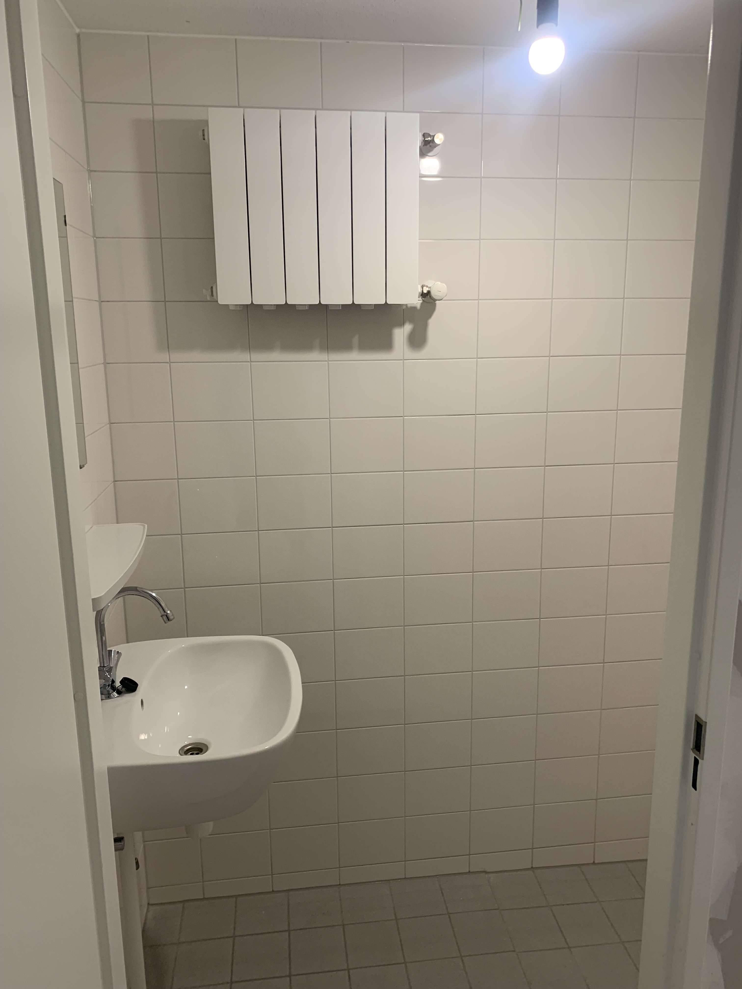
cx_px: 371
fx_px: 743
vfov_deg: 67.3
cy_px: 494
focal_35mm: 26
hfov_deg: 53.1
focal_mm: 4.25
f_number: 1.8
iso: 64
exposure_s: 1/50
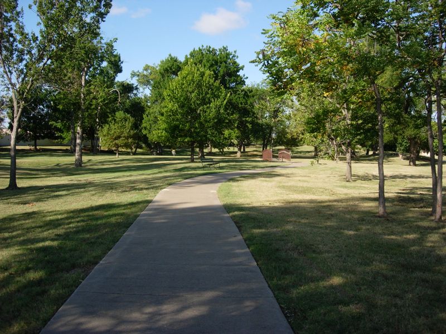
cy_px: 167
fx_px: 490
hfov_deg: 49.0
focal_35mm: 38
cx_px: 223
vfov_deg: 37.7
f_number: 2.8
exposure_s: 1/966
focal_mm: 7.8
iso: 64
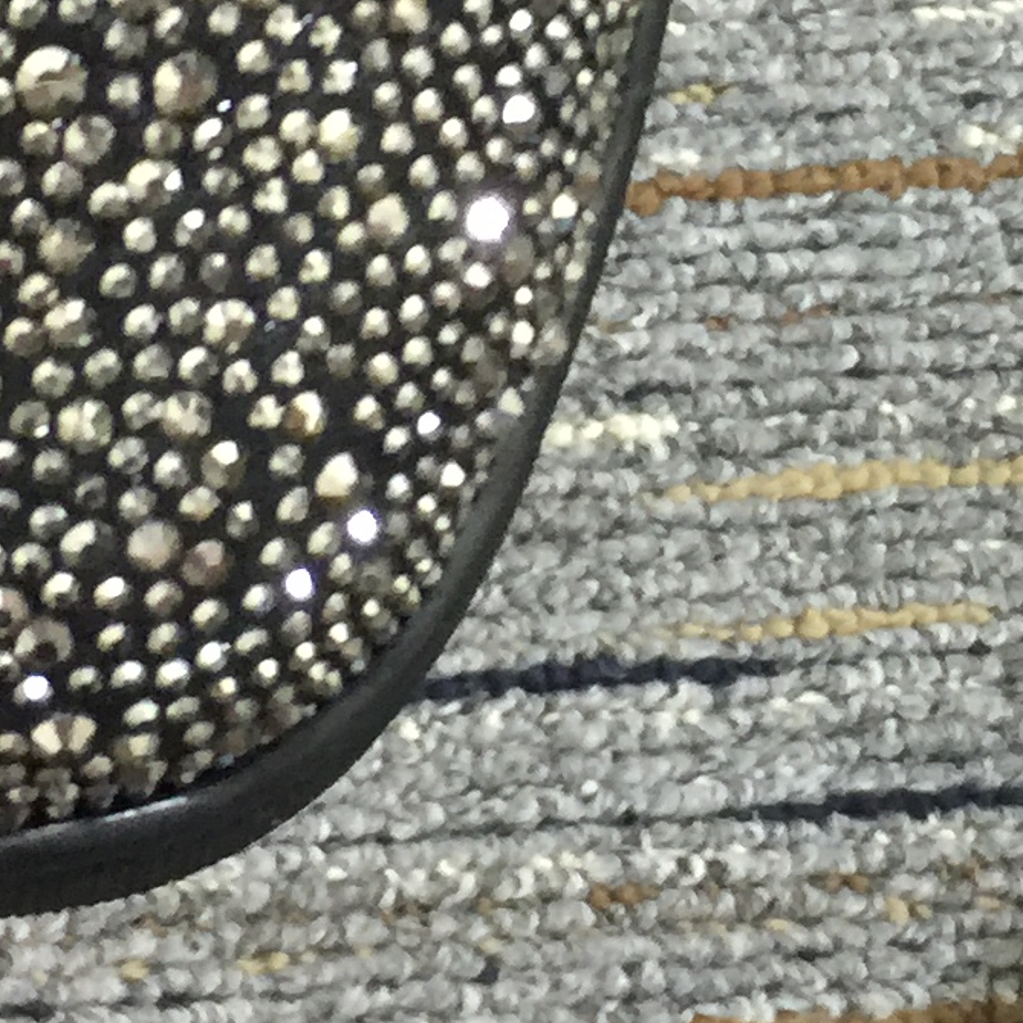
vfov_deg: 13.9
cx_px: 872
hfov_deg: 13.9
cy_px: 164
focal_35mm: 125
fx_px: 4179
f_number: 2.2
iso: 125
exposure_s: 1/10
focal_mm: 4.15
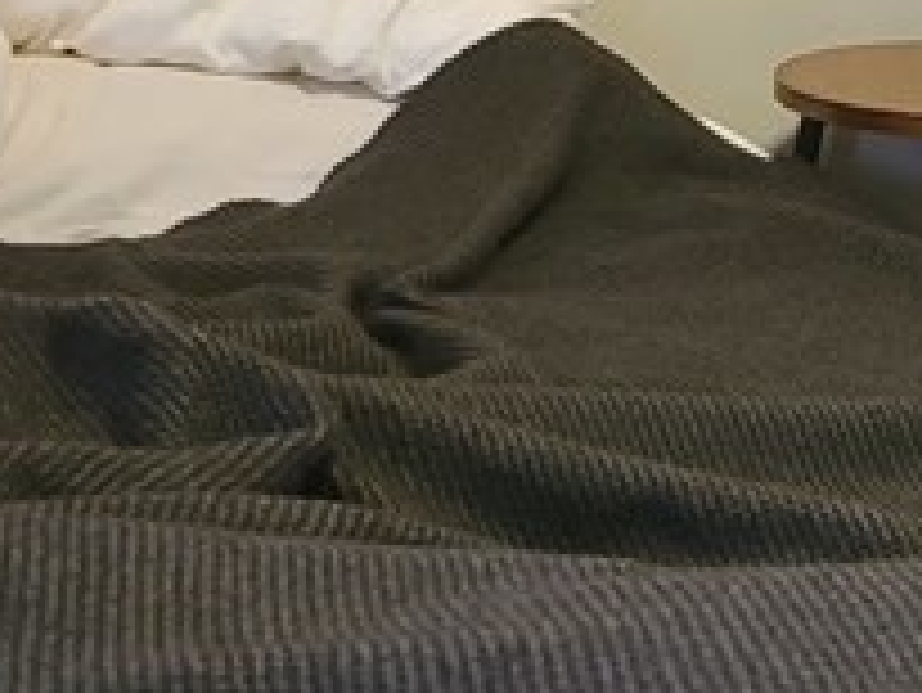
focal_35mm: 125
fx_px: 3331
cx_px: 1052
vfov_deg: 11.5
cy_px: -274
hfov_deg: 15.3
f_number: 1.8
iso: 500
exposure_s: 1/39
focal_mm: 7
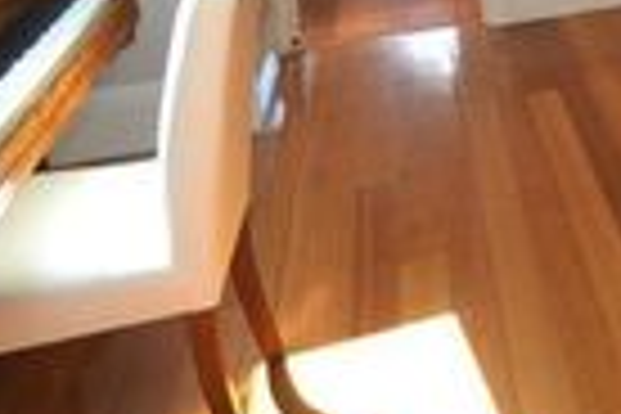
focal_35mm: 51
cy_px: -182
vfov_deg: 22.4
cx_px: 824
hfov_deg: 30.1
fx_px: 880
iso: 400
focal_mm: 10
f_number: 3.5
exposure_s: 1/200
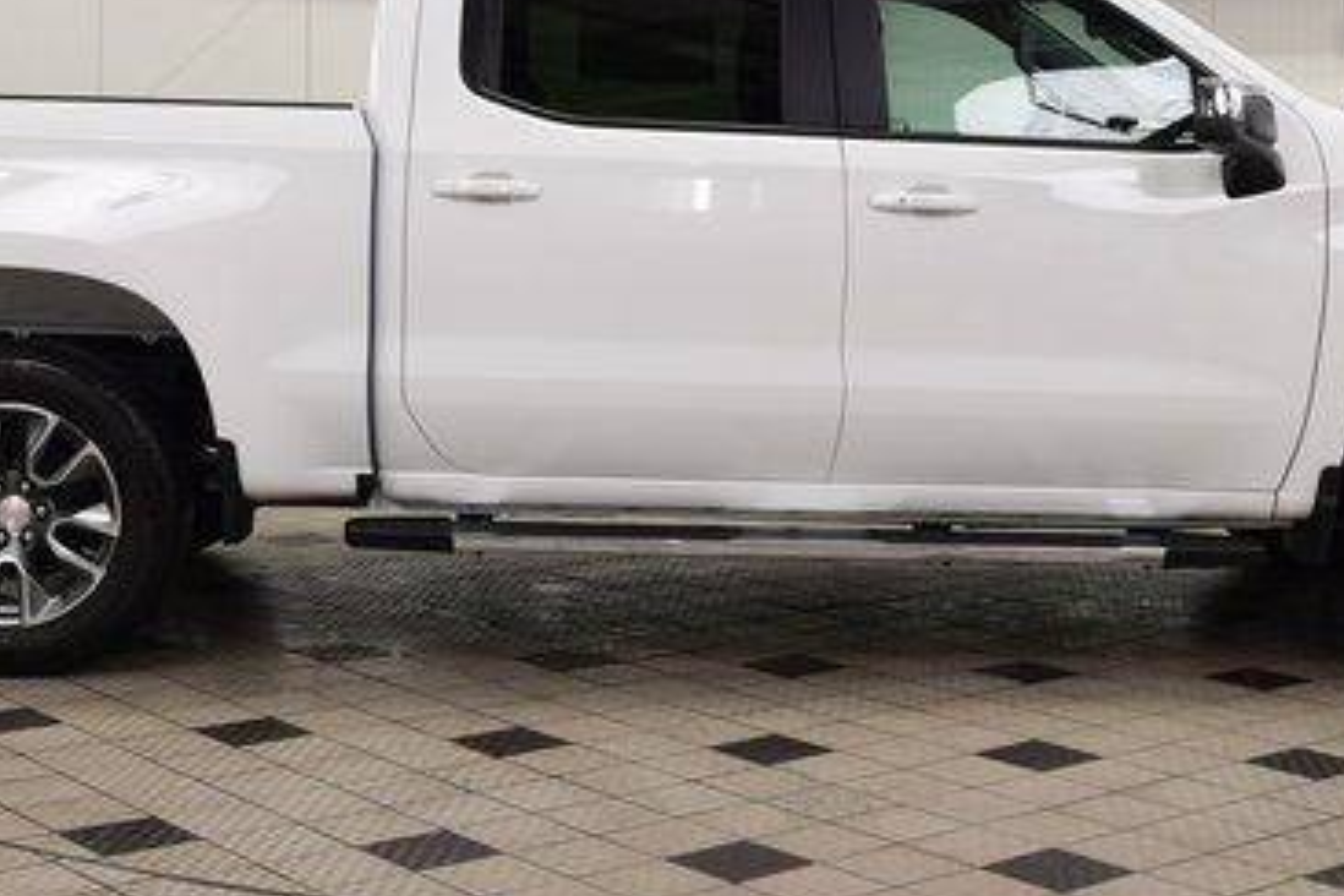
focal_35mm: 63
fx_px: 2352
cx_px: 690
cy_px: 285
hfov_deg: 31.9
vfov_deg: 21.5
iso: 500
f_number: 7.1
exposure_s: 1/30
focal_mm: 24
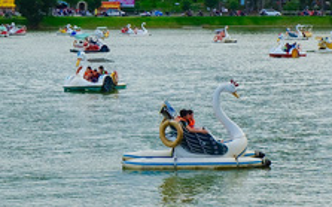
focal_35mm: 133
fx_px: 1202
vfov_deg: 9.8
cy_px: 61
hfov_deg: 15.7
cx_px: 168
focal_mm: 29.5
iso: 200
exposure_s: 1/200
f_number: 8
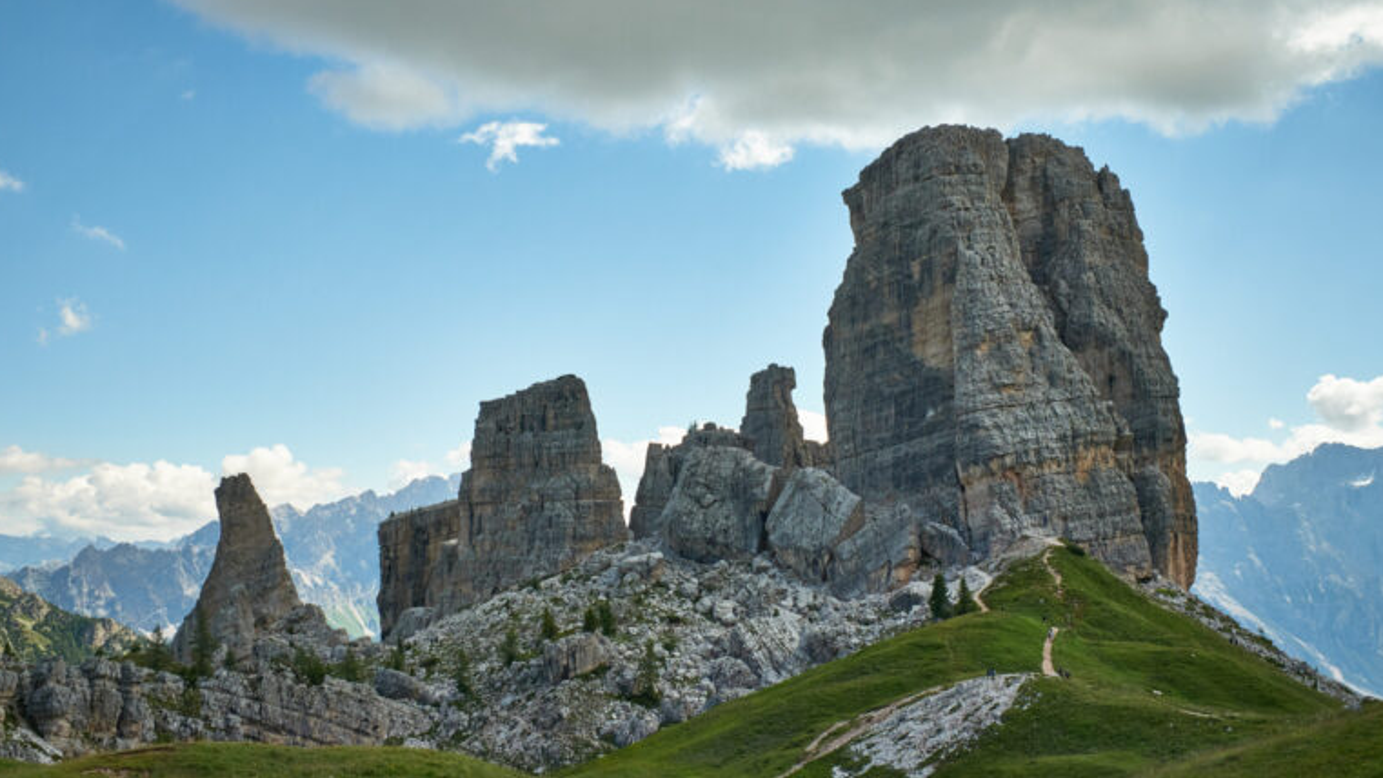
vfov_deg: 32.0
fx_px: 1357
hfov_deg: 54.0
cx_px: 691
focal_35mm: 37
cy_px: 385
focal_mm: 23
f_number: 8
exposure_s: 1/1250
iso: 640
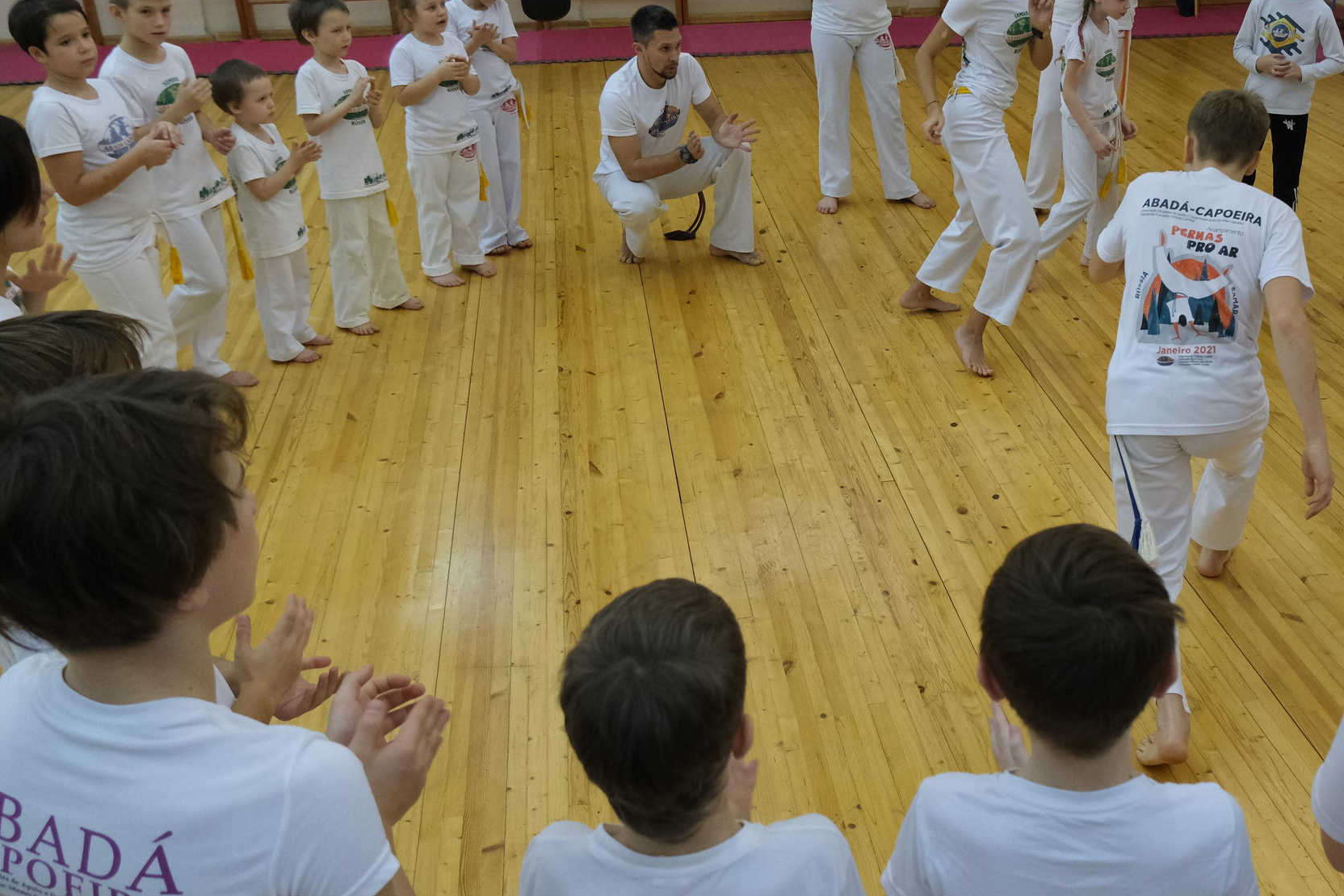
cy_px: 402
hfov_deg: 47.7
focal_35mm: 40
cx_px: 891
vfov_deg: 33.4
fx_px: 1493
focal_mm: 17
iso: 2500
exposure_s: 1/320
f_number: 3.8
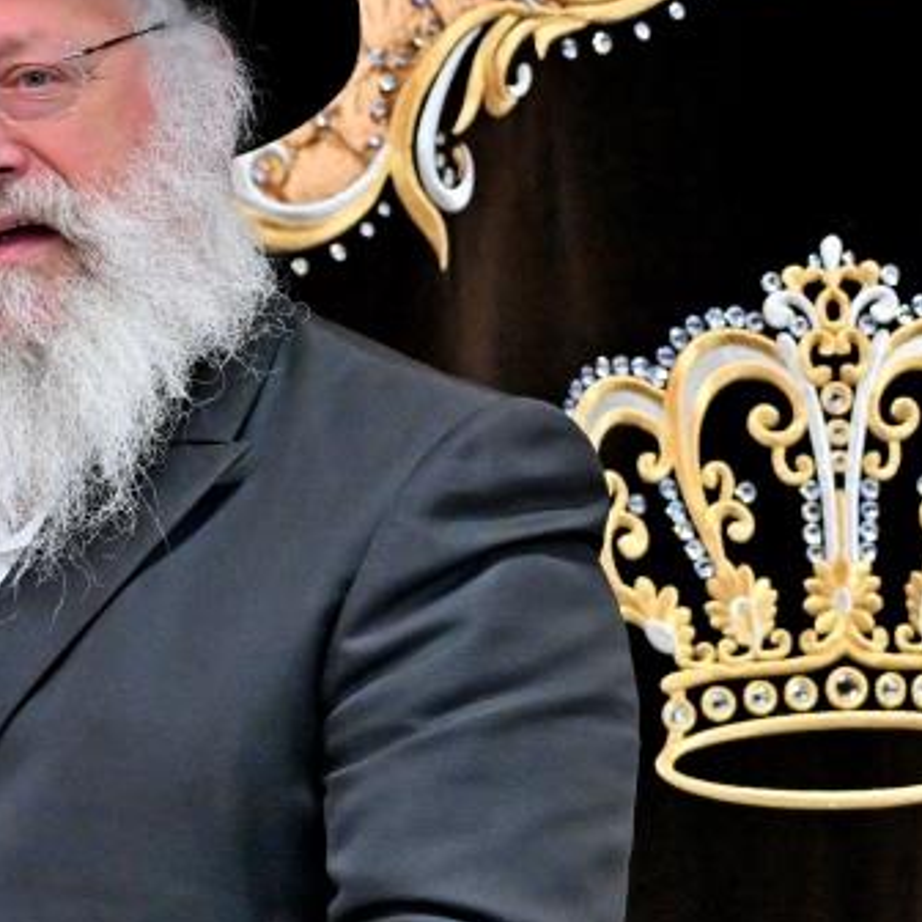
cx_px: 148
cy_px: 469
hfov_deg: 5.1
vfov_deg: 5.1
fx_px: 10366
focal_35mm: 344
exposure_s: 1/320
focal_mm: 89
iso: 1250
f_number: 4
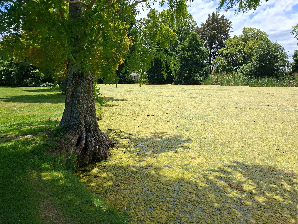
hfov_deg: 73.9
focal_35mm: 23
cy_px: 112
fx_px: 198
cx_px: 149
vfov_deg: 58.9
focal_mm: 5.54
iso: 50
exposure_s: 1/2320
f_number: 1.8
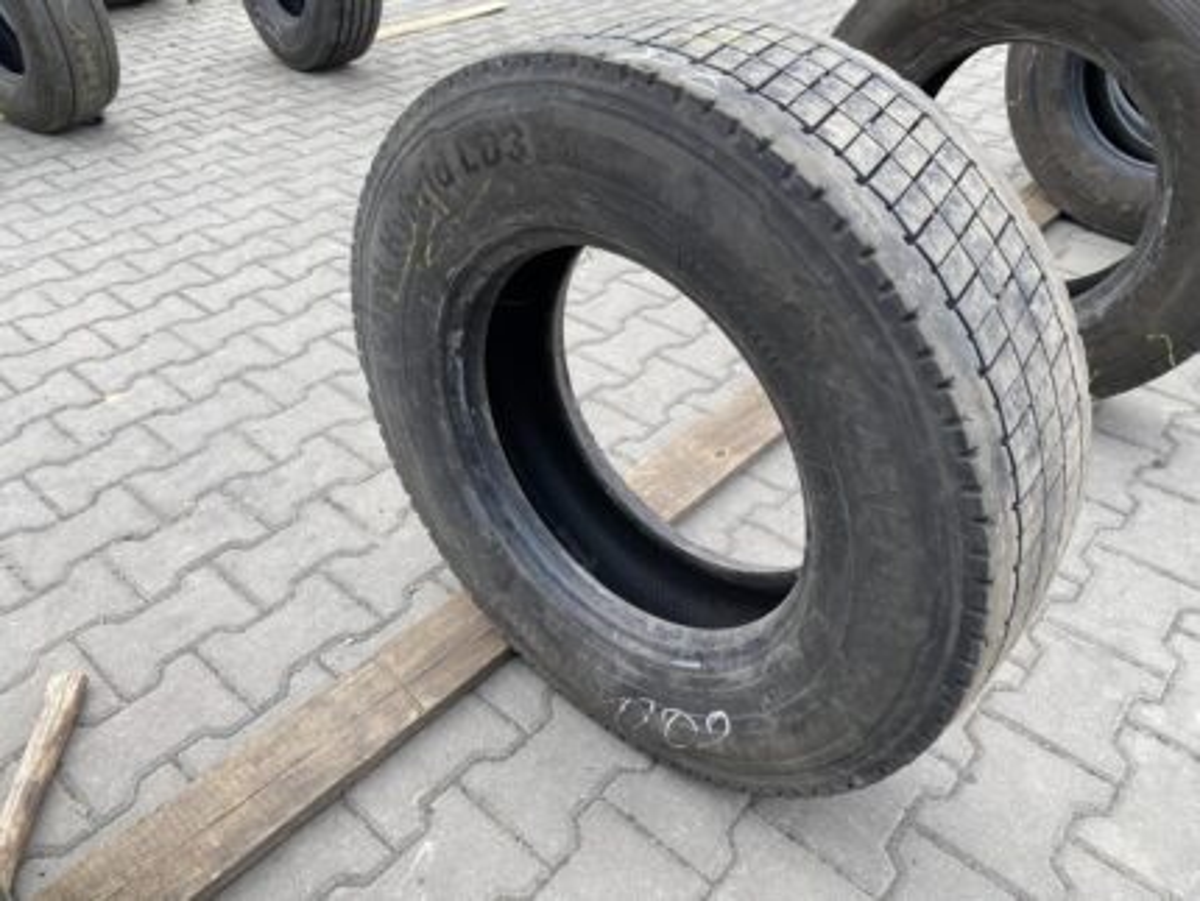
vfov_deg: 53.1
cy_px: 450
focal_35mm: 26
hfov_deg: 67.3
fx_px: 902
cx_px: 600
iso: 32
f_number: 1.8
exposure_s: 1/255
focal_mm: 4.25
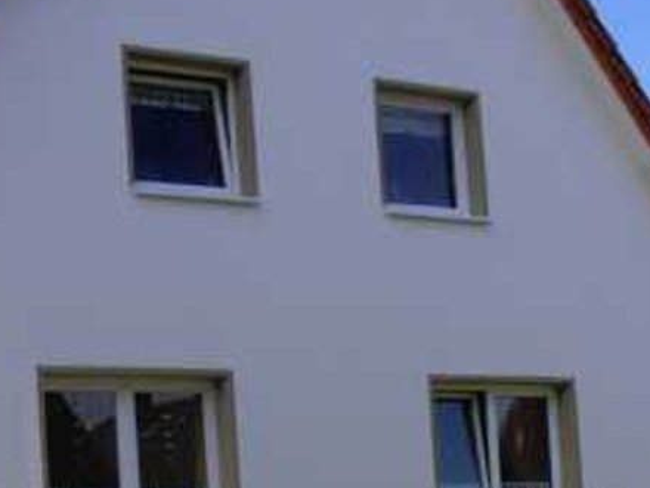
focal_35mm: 101
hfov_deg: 19.3
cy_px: 549
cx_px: 183
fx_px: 1897
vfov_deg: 14.3
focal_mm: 6.61
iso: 80
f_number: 3.9
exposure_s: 1/1000
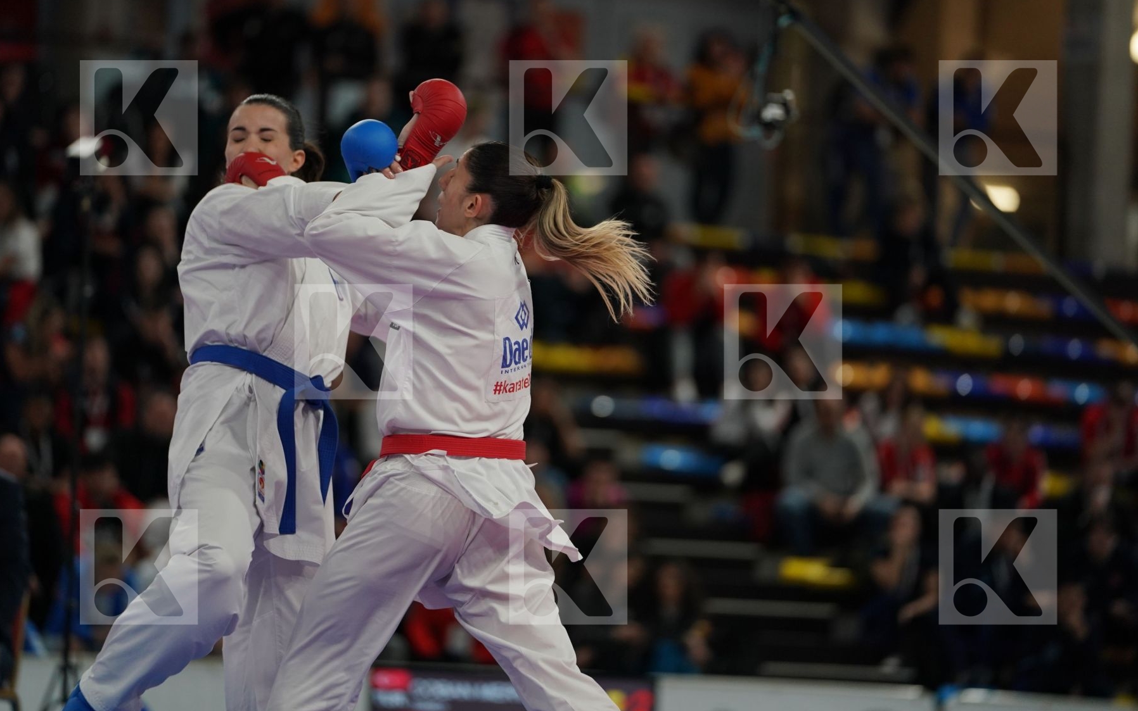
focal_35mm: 191
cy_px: 342
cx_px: 568
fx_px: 5924
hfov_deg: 11.0
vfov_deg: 6.9
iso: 1250
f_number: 2.8
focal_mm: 187
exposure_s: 1/1000
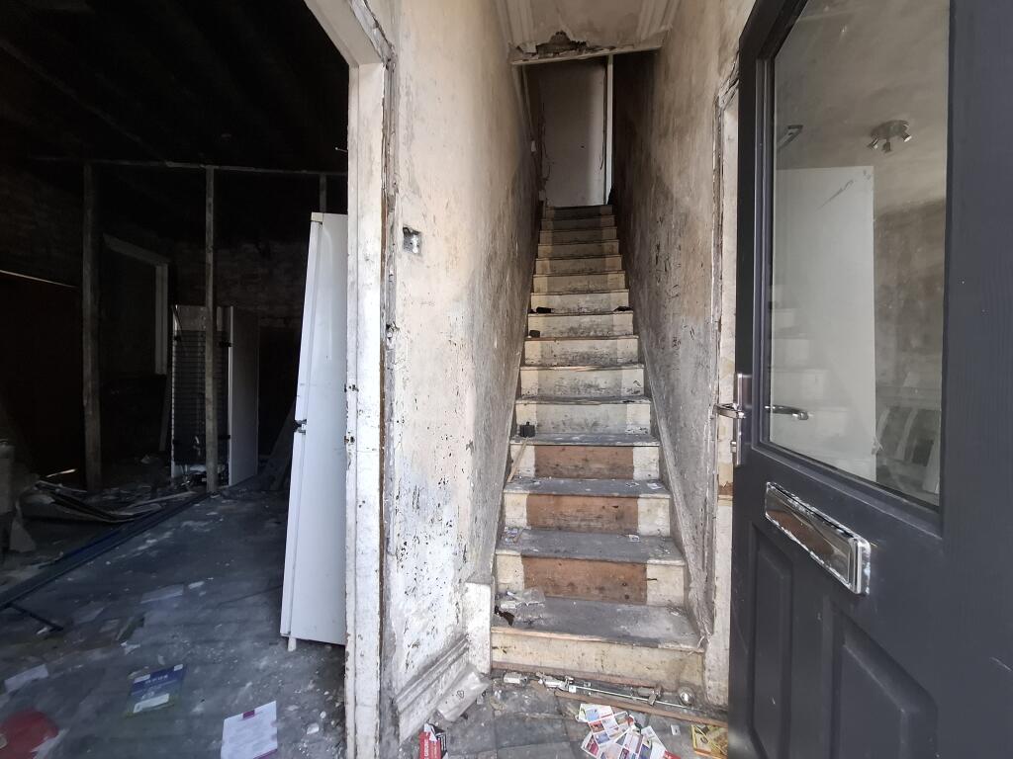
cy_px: 380
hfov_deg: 106.2
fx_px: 380
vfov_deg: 89.9
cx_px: 506
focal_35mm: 13
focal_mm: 1.74
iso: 80
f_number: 2.2
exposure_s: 1/50
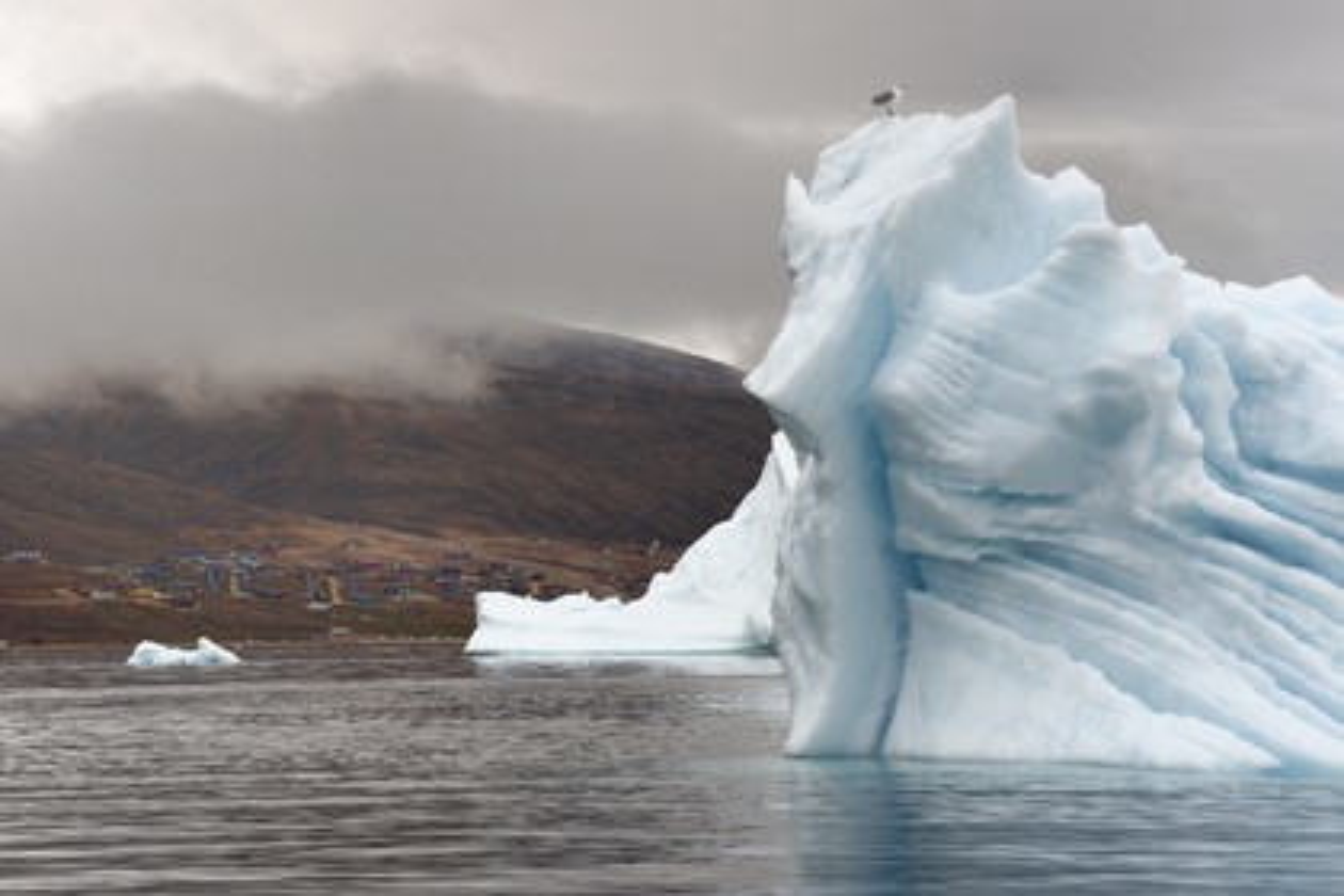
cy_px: 448
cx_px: 672
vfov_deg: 8.9
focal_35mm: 155
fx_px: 5786
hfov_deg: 13.2
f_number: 11
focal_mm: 155
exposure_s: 1/200
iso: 800
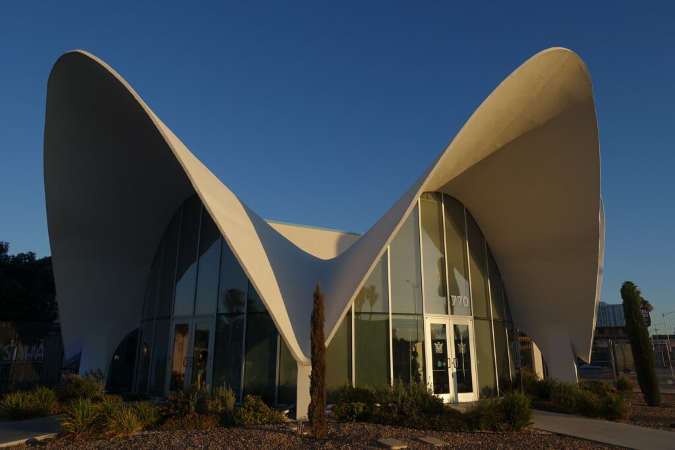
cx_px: 338
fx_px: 450
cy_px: 225
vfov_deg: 53.1
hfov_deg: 73.7
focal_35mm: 24
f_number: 4
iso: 125
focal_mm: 8.85
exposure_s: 1/125
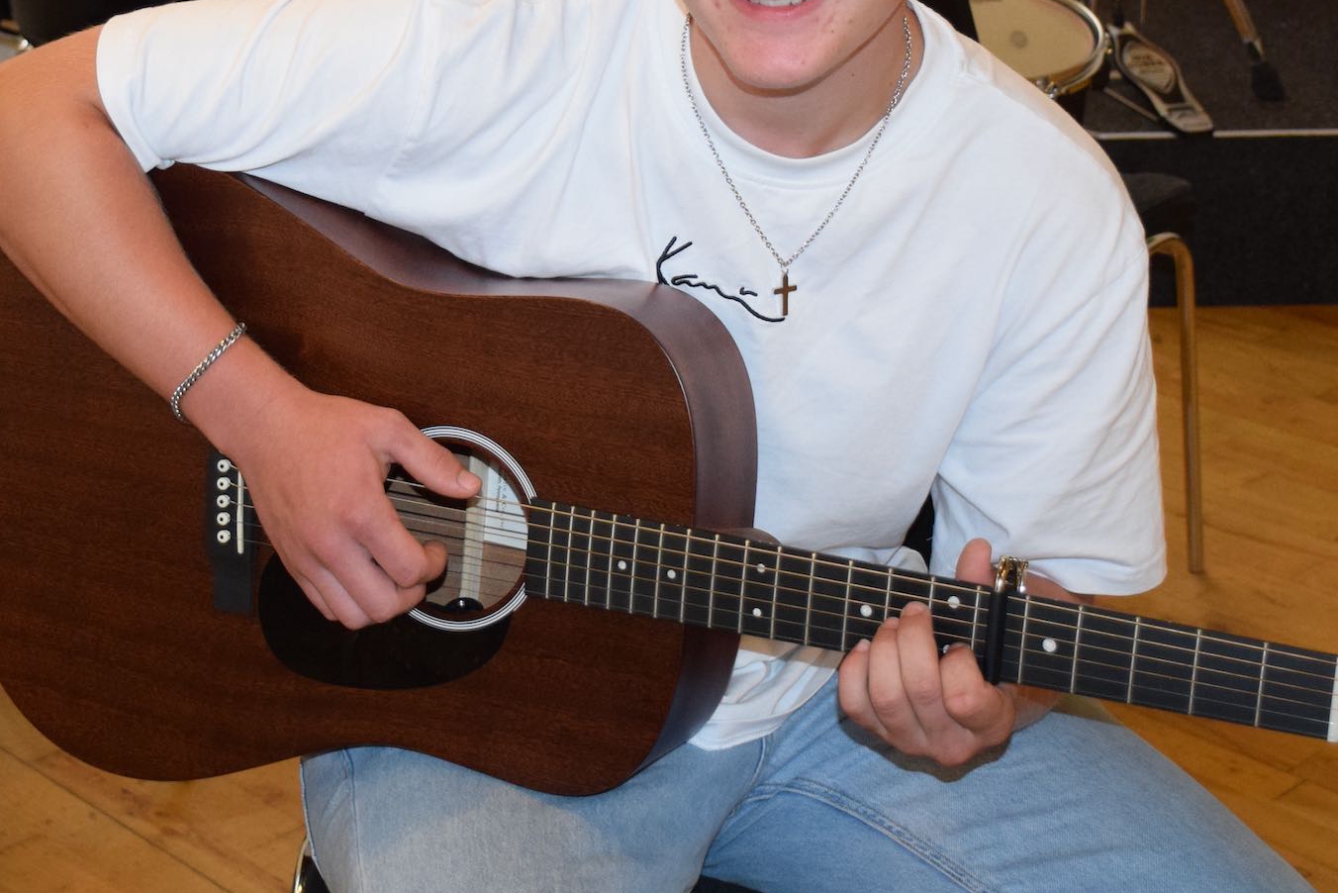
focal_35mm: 75
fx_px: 2788
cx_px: 550
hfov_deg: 26.9
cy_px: 305
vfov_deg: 18.1
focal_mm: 26
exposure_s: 1/60
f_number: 3.8
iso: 1600
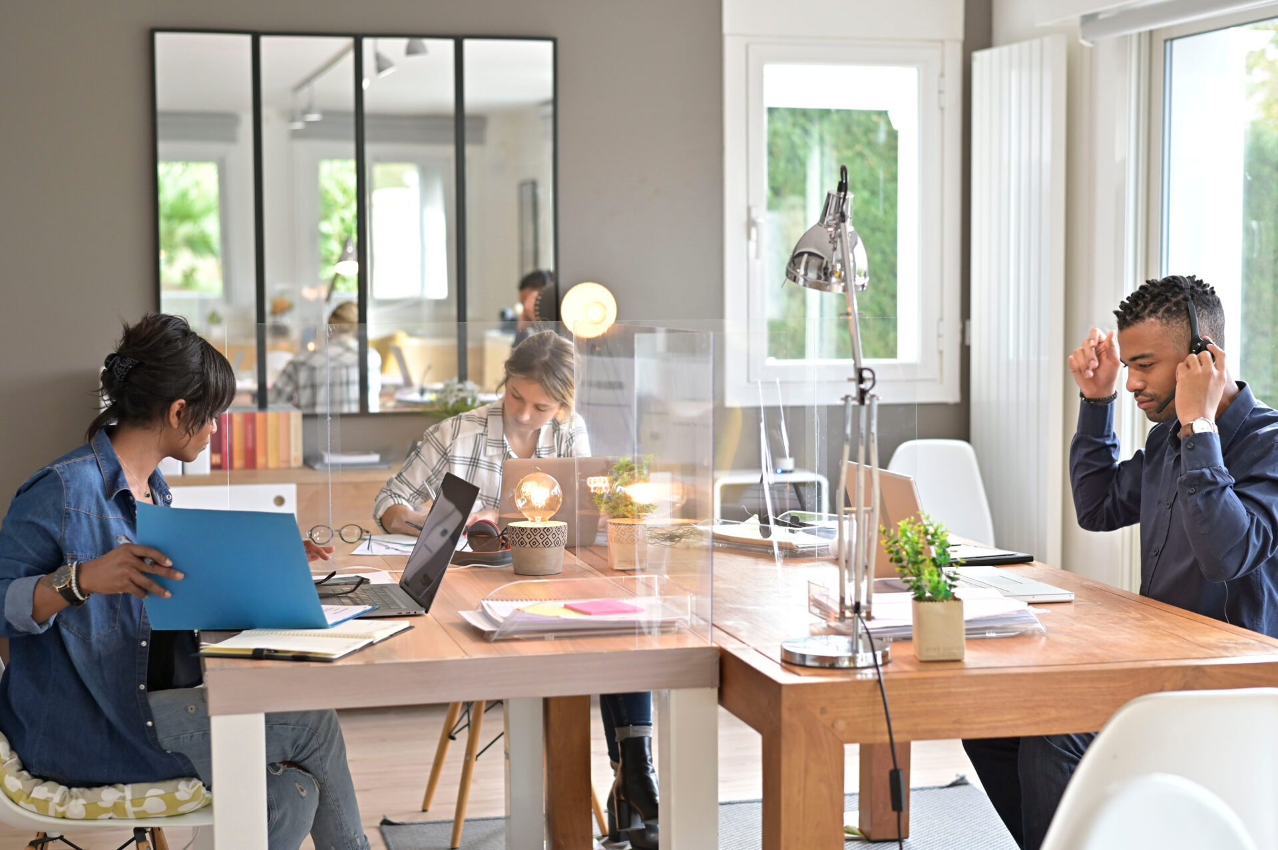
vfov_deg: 23.3
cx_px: 639
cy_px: 425
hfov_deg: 34.5
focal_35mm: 58
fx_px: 2057
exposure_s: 1/320
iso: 1000
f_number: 2.8
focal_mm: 58
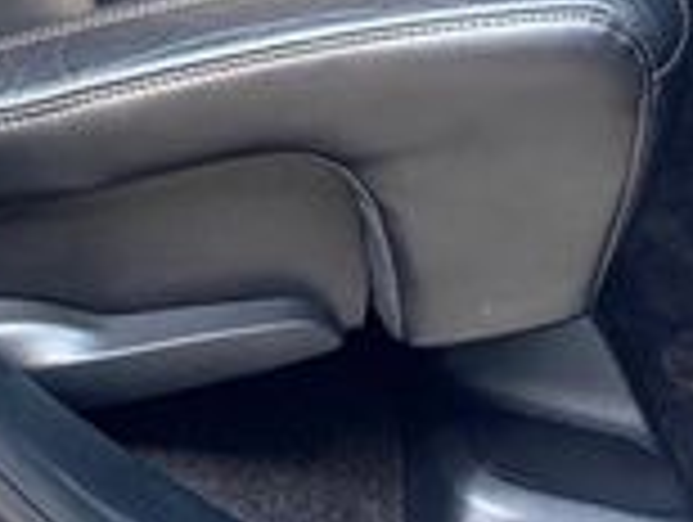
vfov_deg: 12.6
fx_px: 2165
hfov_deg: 18.1
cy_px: -405
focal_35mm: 108
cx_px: 238
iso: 200
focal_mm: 5.96
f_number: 1.6
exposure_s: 1/60
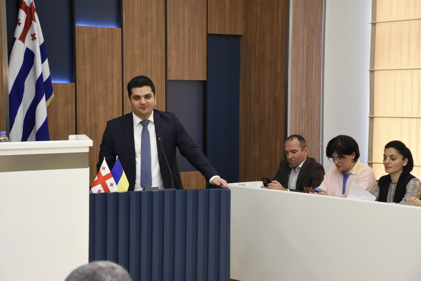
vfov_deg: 15.2
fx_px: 1053
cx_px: 210
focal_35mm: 90
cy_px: 140
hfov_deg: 22.6
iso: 1250
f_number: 5.6
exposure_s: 1/80
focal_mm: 60
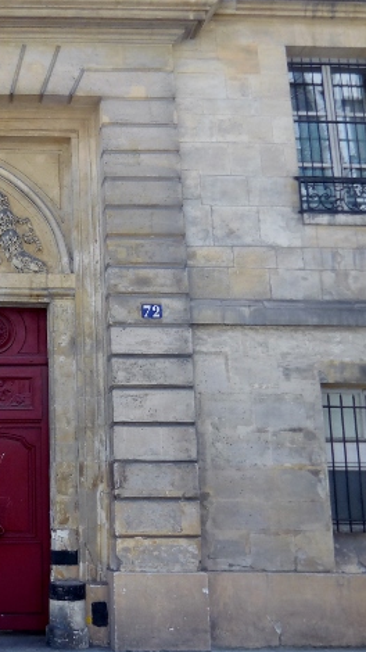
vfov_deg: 42.1
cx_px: -65
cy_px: 322
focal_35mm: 49
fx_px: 846
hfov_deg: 22.6
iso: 125
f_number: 3.7
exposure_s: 1/250
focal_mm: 5.9
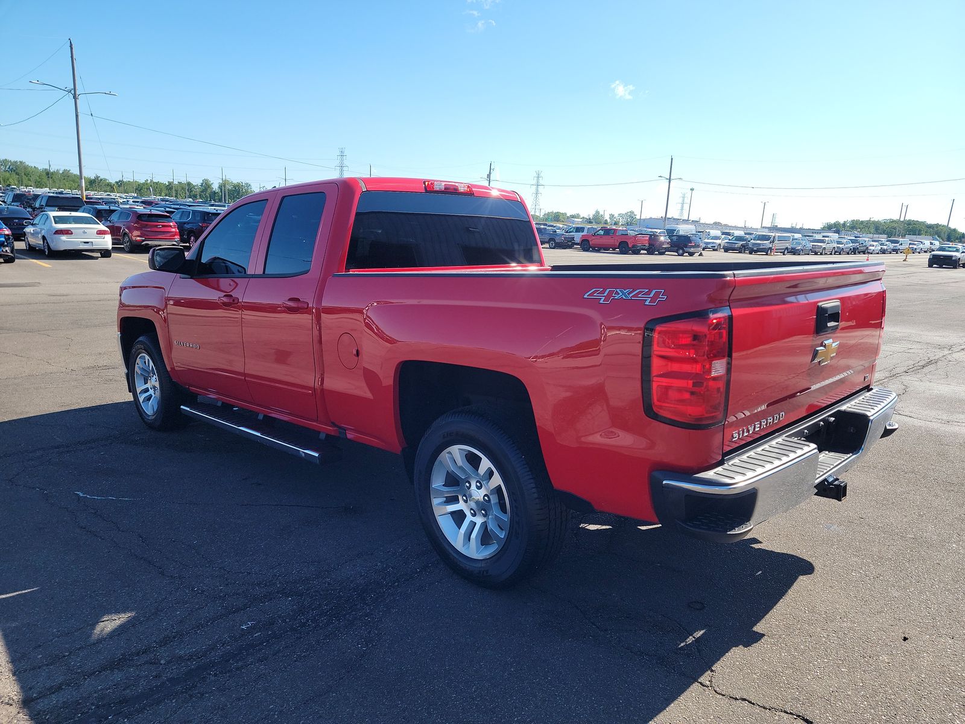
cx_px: 482
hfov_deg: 71.6
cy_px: 362
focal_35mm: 24
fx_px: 669
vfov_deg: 56.8
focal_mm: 6.7
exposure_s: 1/448
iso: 50
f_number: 1.8
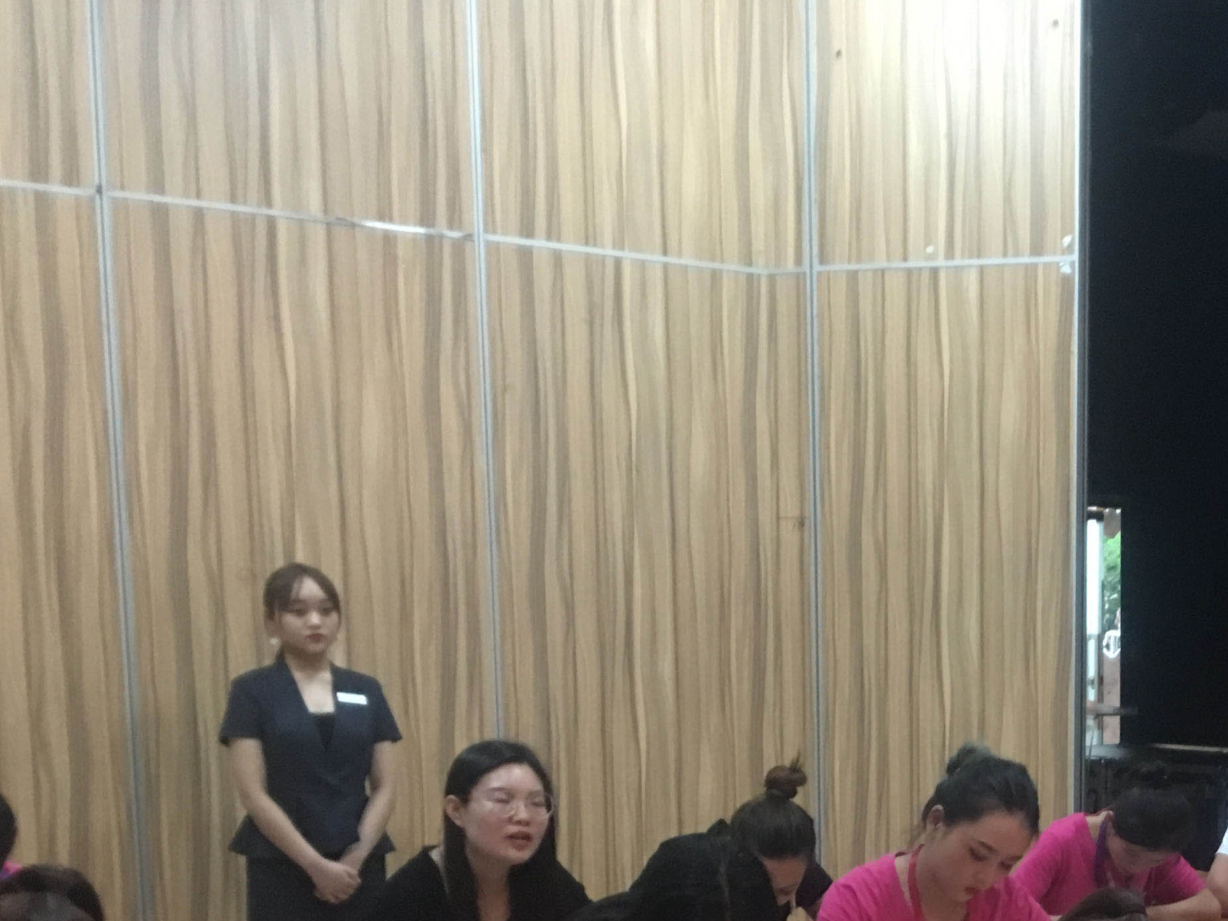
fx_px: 2235
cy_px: 986
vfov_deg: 22.1
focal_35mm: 63
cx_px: 1213
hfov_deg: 28.9
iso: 80
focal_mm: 4.15
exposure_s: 1/10
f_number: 2.2
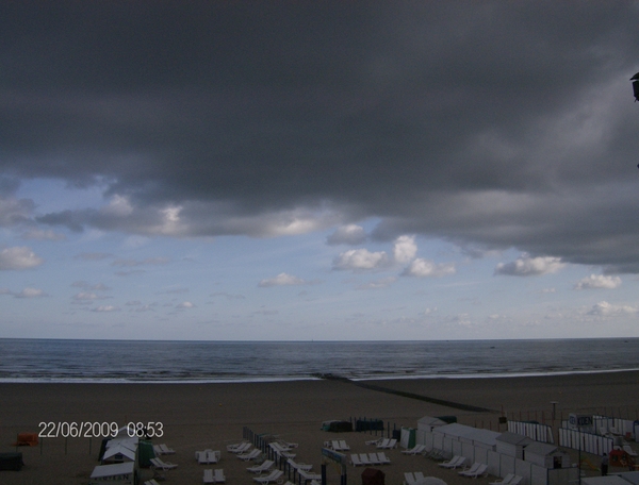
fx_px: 668
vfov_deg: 40.0
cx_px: 320
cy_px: 242
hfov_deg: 51.1
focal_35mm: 36
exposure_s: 1/1143
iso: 100
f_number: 4.7
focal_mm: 6
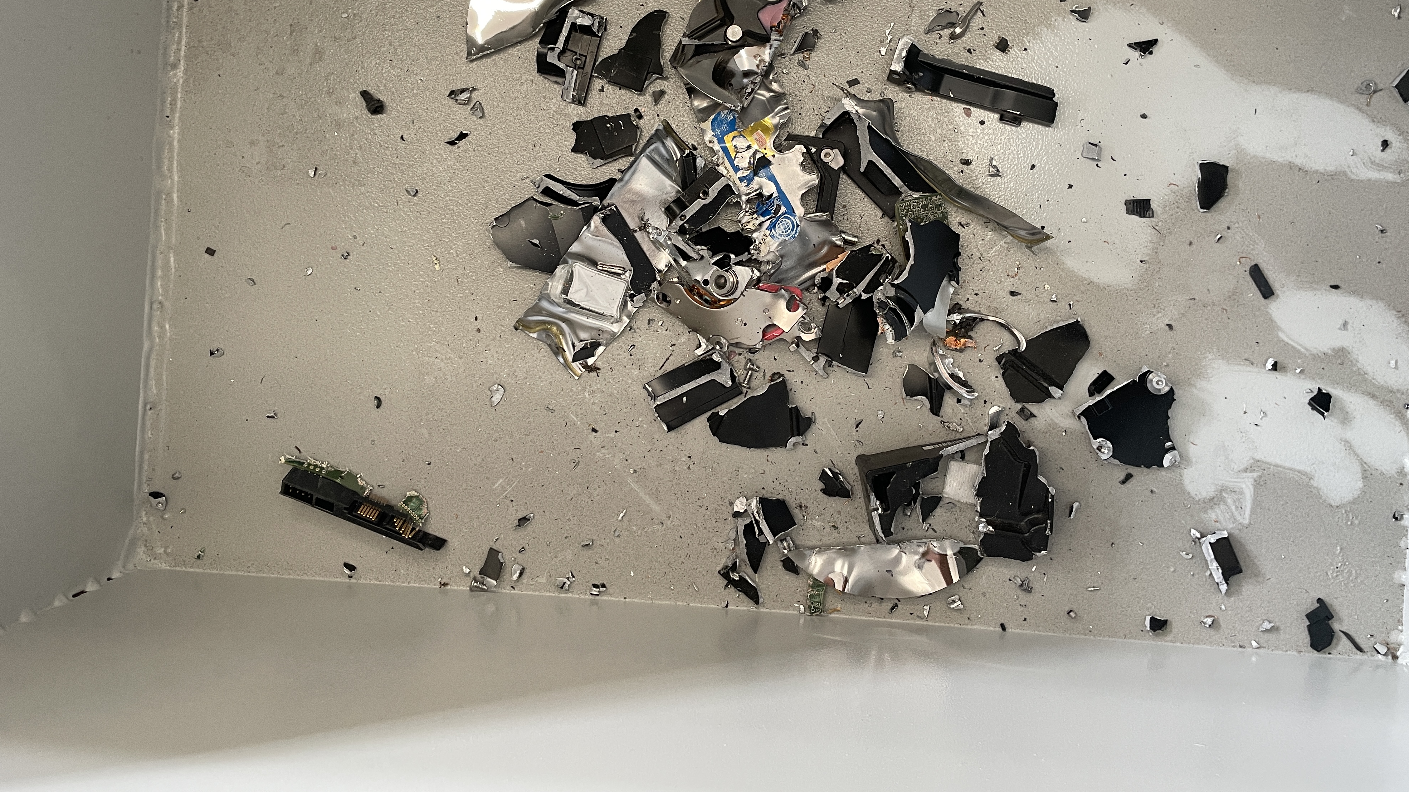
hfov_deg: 66.1
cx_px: 697
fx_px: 1083
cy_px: 275
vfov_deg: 39.8
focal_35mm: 29
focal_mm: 4.2
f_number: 1.6
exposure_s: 1/90
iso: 125
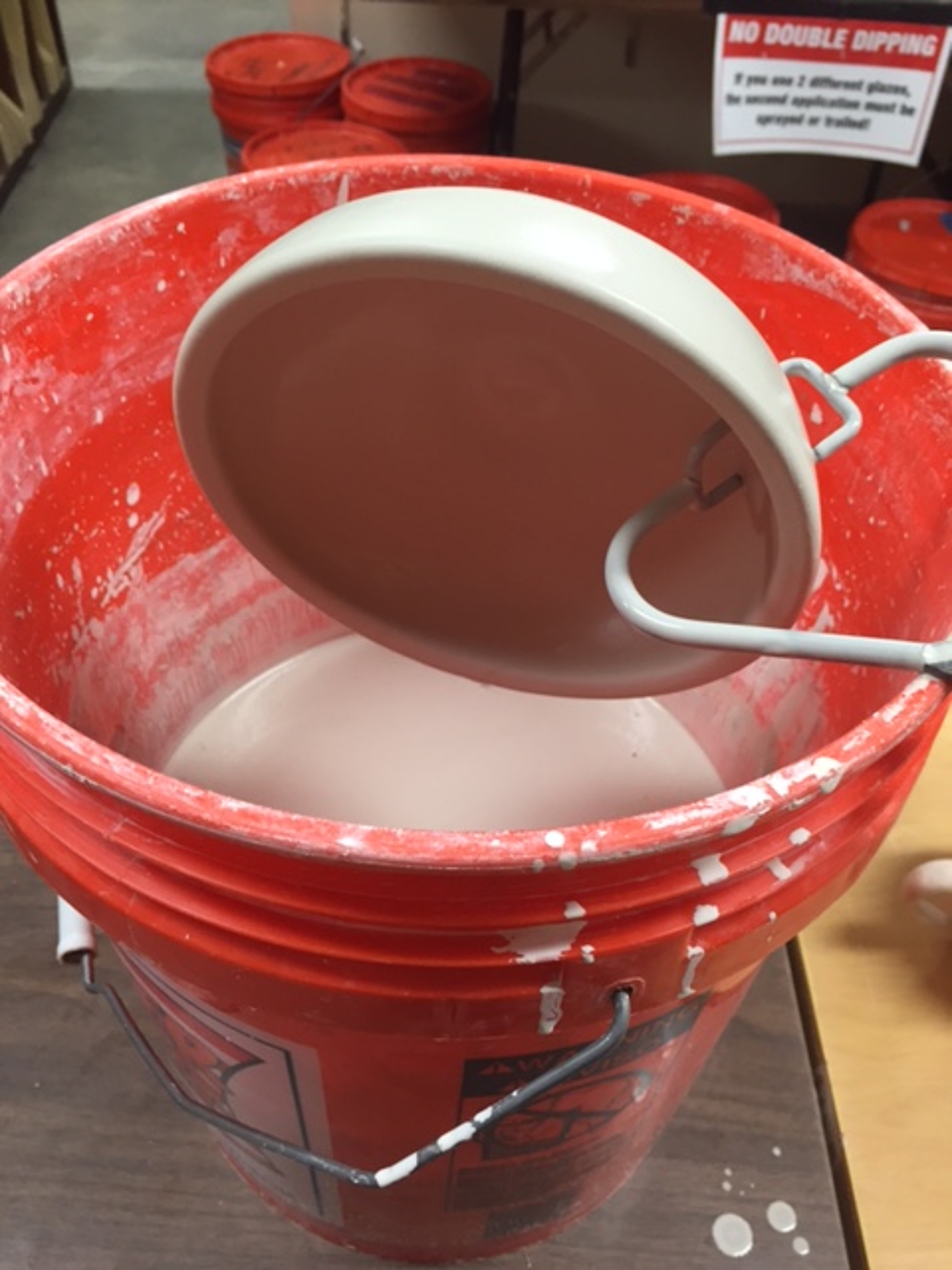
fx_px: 1063
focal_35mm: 29
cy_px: 635
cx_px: 476
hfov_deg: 48.2
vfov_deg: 61.7
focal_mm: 4.15
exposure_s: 1/30
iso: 80
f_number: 2.2
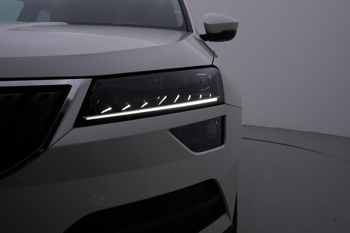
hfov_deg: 53.1
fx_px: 350
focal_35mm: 36
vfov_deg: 36.9
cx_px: 175
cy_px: 116
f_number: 6.3
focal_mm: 24
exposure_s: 1/200
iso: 125
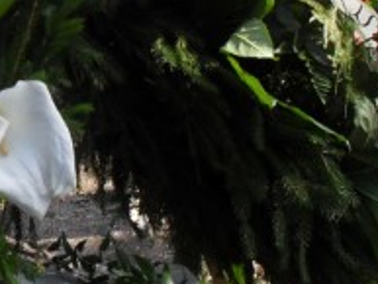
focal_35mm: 116
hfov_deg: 16.8
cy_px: 92
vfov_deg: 12.8
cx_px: 45
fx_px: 1267
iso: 100
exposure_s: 1/350
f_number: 3.2
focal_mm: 6.3
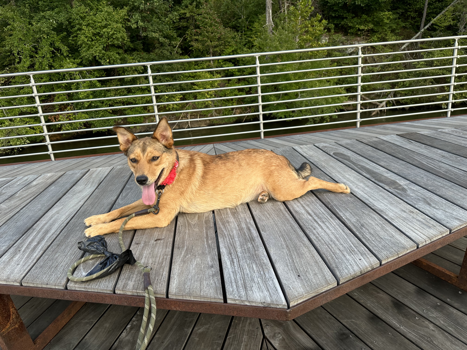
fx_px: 324
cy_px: 175
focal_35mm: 24
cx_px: 234
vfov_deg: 56.8
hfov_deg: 71.6
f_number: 1.78
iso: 80
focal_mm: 6.86
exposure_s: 1/654
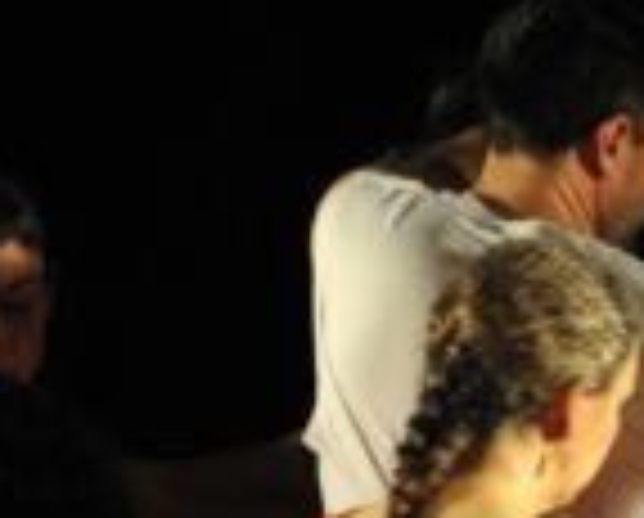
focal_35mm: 905
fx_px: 17285
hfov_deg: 2.1
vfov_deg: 1.7
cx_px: 1202
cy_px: 678
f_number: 4
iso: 1600
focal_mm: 180
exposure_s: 1/100
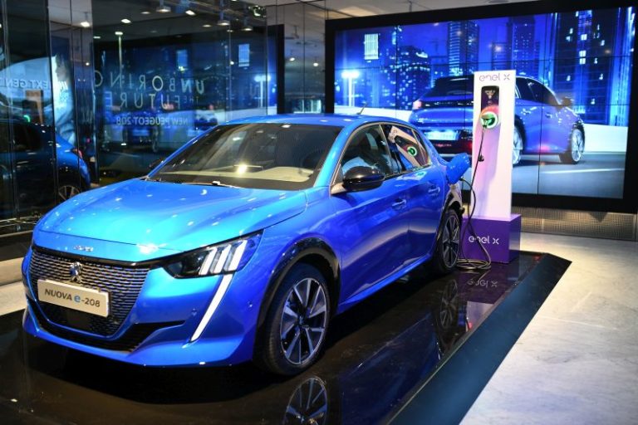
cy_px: 212
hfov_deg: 54.4
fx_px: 620
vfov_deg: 37.9
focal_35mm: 35
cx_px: 319
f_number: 2.2
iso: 1000
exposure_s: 1/80
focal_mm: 35
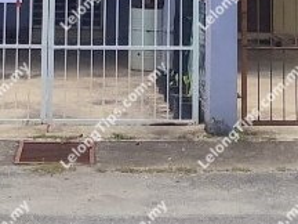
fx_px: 534
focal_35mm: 62
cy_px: -74
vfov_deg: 21.2
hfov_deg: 22.2
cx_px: -207
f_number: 2.2
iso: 50
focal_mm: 1.65
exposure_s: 1/1421
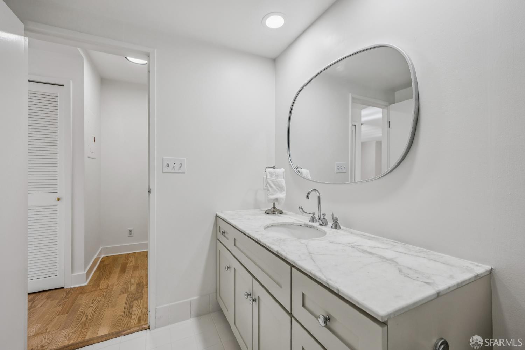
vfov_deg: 77.3
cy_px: 175
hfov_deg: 100.4
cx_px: 262
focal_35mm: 15
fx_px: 219
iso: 200
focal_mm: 15
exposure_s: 1/40
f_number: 5.6
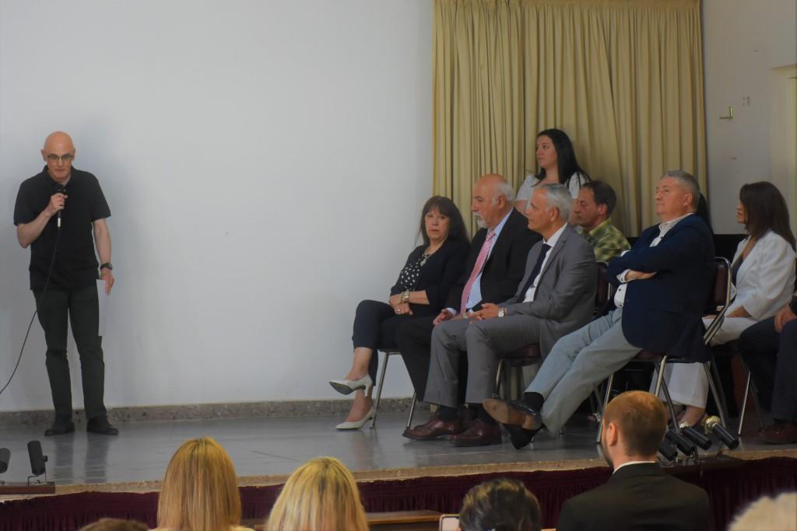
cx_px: 398
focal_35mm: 78
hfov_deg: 26.0
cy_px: 266
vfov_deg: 17.5
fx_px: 1727
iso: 800
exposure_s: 1/60
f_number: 4.8
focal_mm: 52
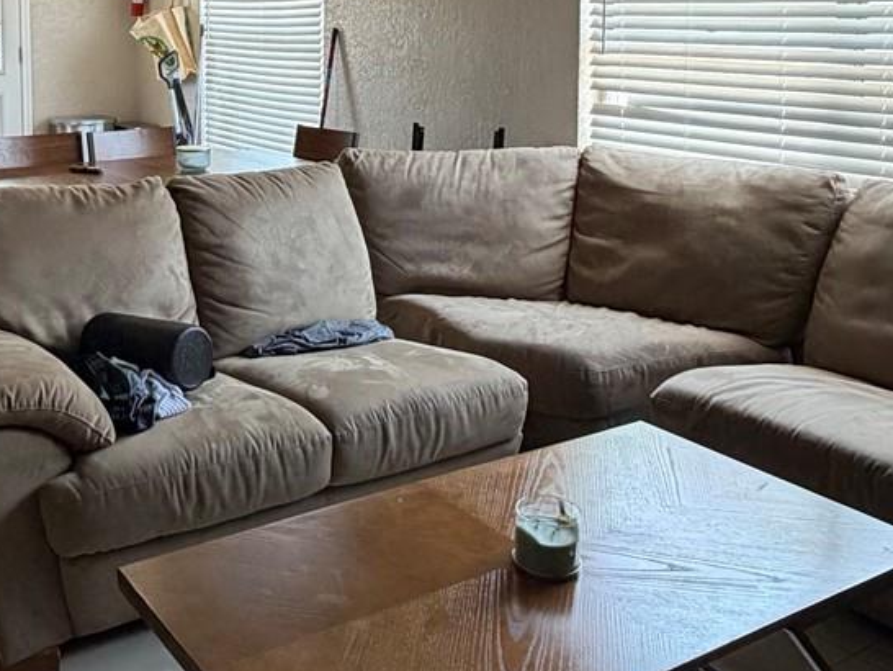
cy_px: 97
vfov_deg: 33.7
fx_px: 1058
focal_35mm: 41
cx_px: 239
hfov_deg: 44.4
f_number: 2.2
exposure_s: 1/121
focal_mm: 2.22
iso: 320
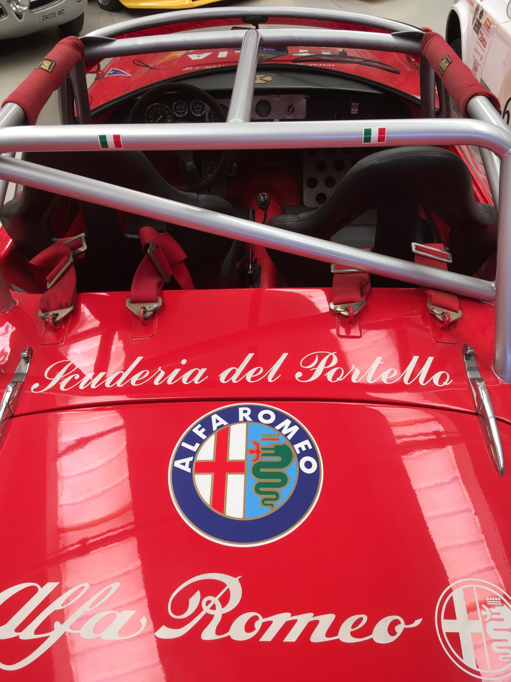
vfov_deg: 61.7
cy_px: 341
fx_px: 571
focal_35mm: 29
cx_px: 256
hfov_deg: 48.2
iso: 40
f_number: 2.2
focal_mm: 4.15
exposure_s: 1/100
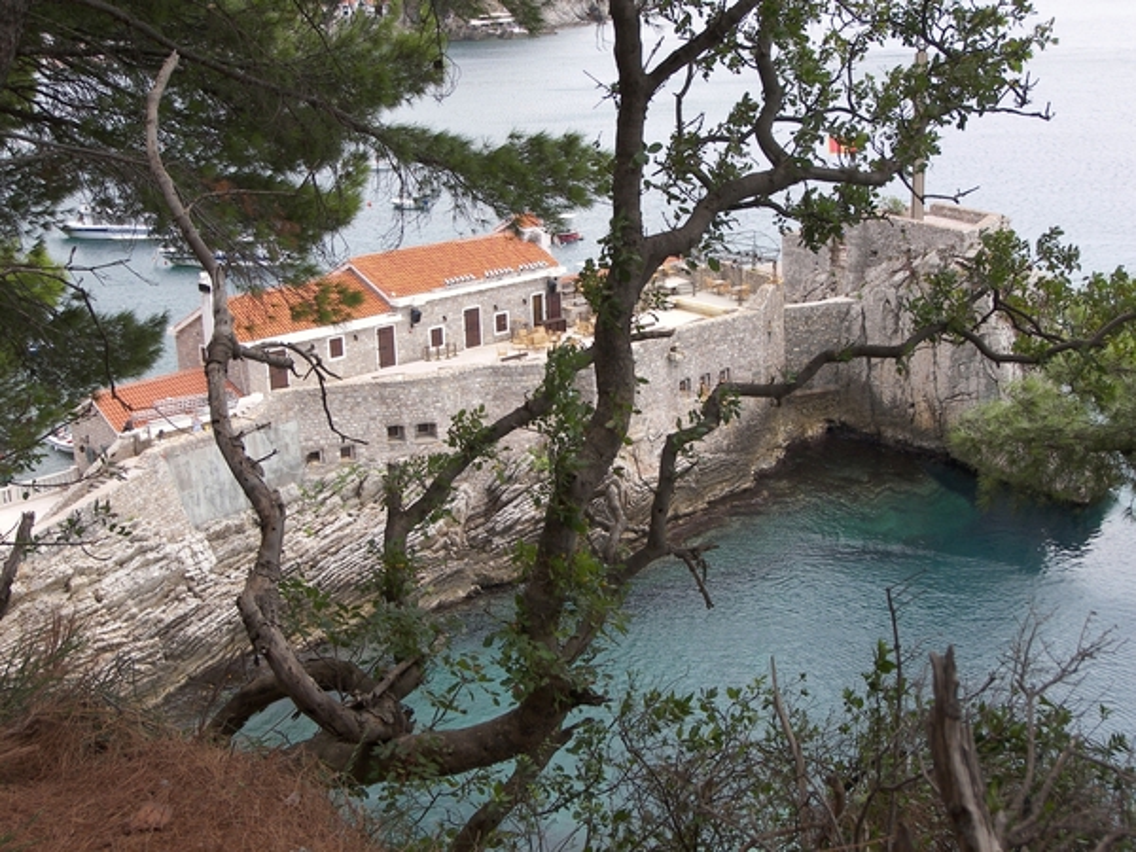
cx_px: 568
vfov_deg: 28.6
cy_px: 426
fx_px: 1674
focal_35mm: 51
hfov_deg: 37.5
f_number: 3.6
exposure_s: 1/200
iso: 50
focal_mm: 10.7
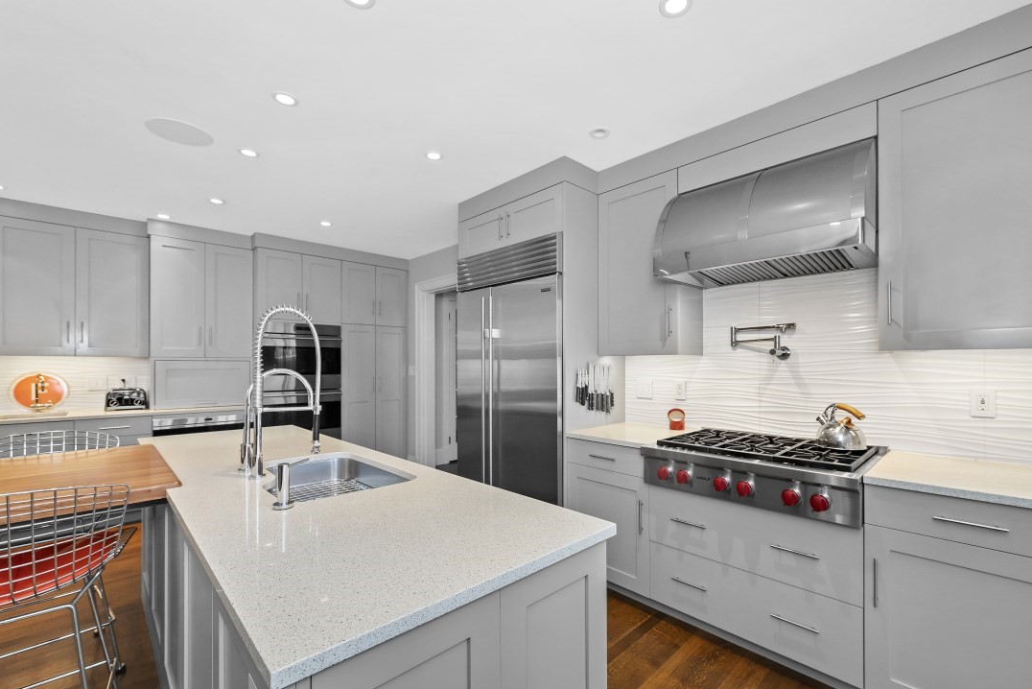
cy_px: 353
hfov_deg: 100.3
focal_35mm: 15
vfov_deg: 77.3
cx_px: 542
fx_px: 430
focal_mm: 14
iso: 1600
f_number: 5.6
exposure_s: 1/125
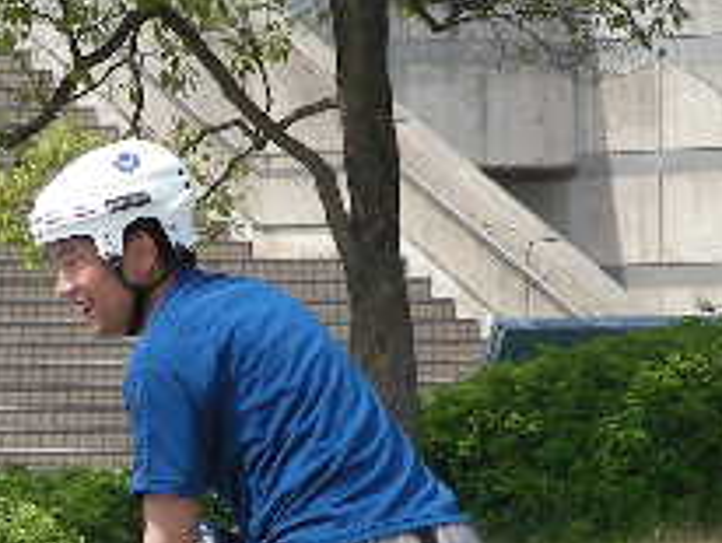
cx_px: 11
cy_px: 522
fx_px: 11151
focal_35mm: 534
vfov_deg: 2.8
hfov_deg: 3.7
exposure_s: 1/303
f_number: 4
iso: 50
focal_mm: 28.7
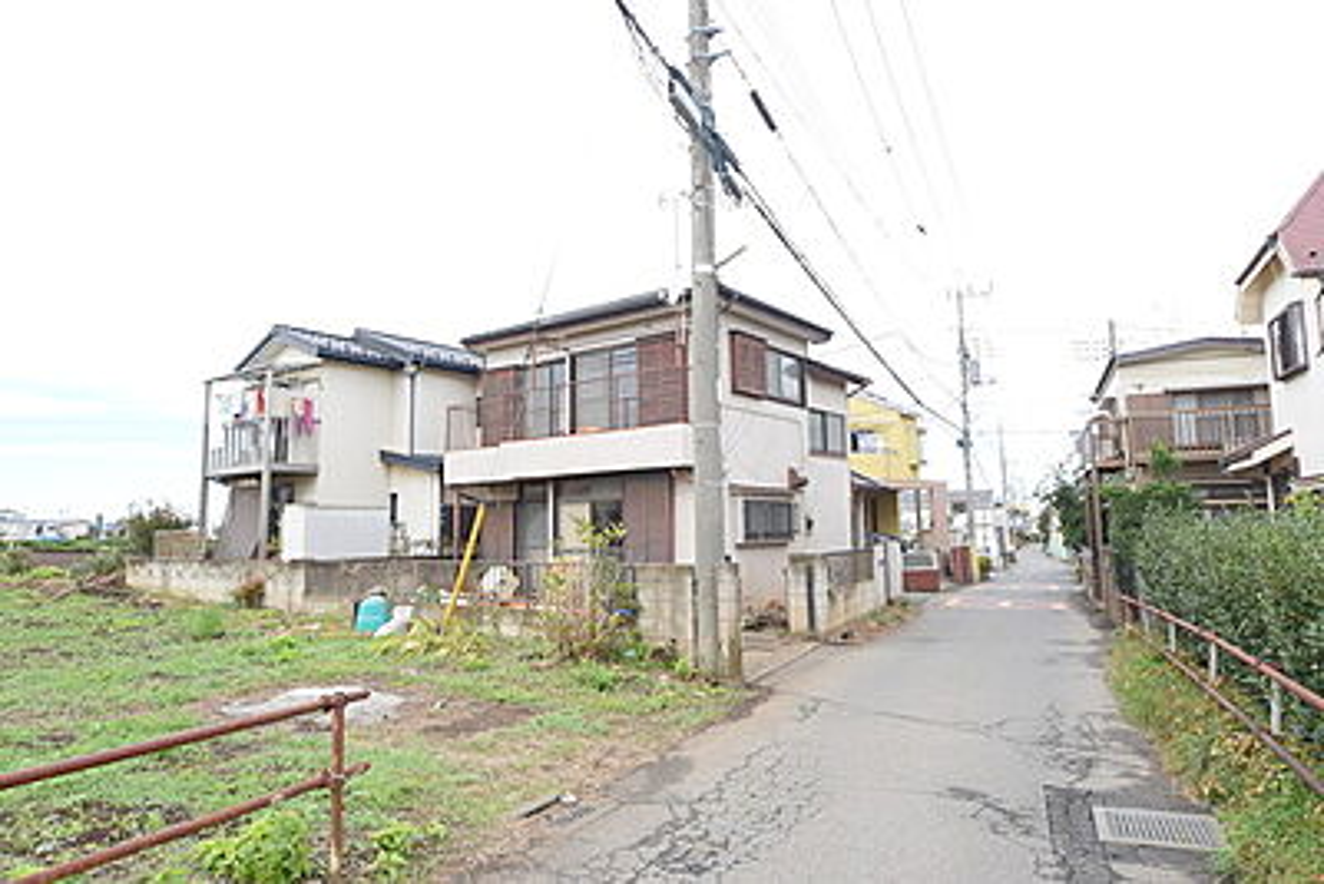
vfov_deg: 56.2
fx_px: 828
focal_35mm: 22
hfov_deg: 77.3
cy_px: 442
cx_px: 662
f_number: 8
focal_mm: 15
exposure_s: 1/250
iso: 400
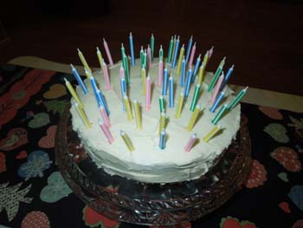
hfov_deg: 69.4
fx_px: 219
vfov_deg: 54.9
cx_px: 152
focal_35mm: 25
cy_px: 114
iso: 100
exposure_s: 1/30
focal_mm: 4.5
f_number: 3.3
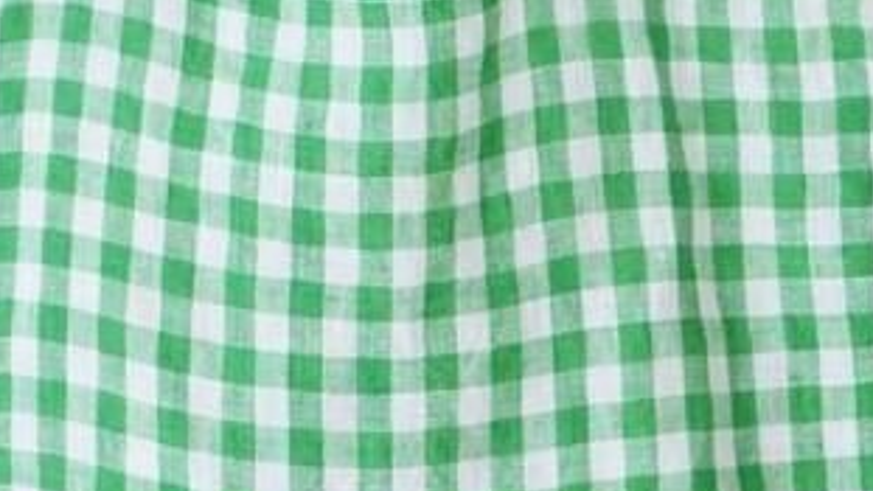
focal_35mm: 252
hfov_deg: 8.6
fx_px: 5834
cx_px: 340
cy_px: 49
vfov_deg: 4.8
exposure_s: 1/80
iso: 2000
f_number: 5.6
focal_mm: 50
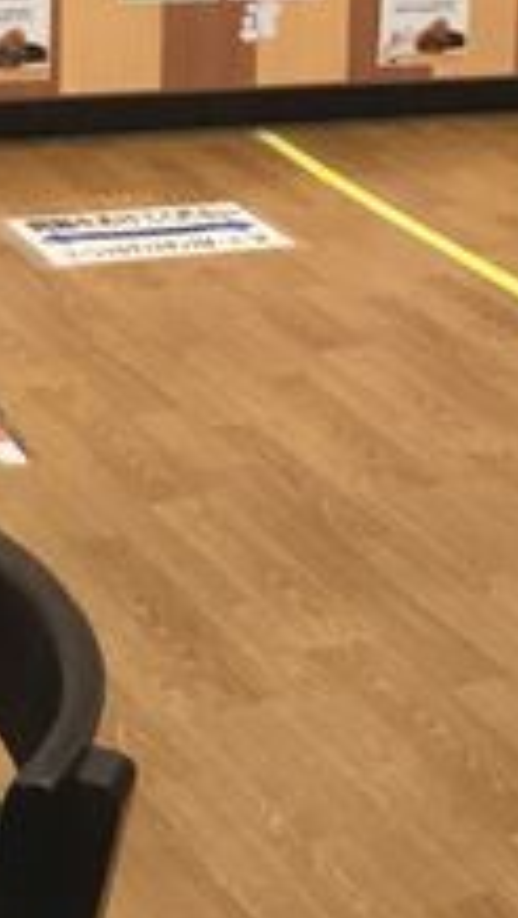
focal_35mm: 93
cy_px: 160
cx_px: 1154
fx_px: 2266
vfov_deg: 22.5
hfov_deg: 11.3
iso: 50
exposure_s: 1/33
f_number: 2.4
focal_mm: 3.3
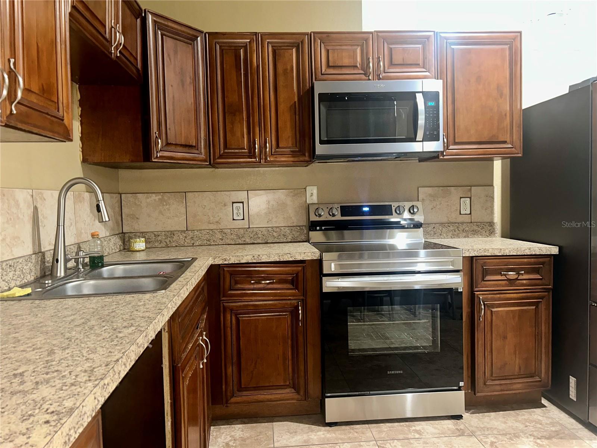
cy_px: 224
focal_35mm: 26
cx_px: 298
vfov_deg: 53.1
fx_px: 448
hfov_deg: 67.3
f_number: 1.5
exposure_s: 1/5
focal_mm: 5.7
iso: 100
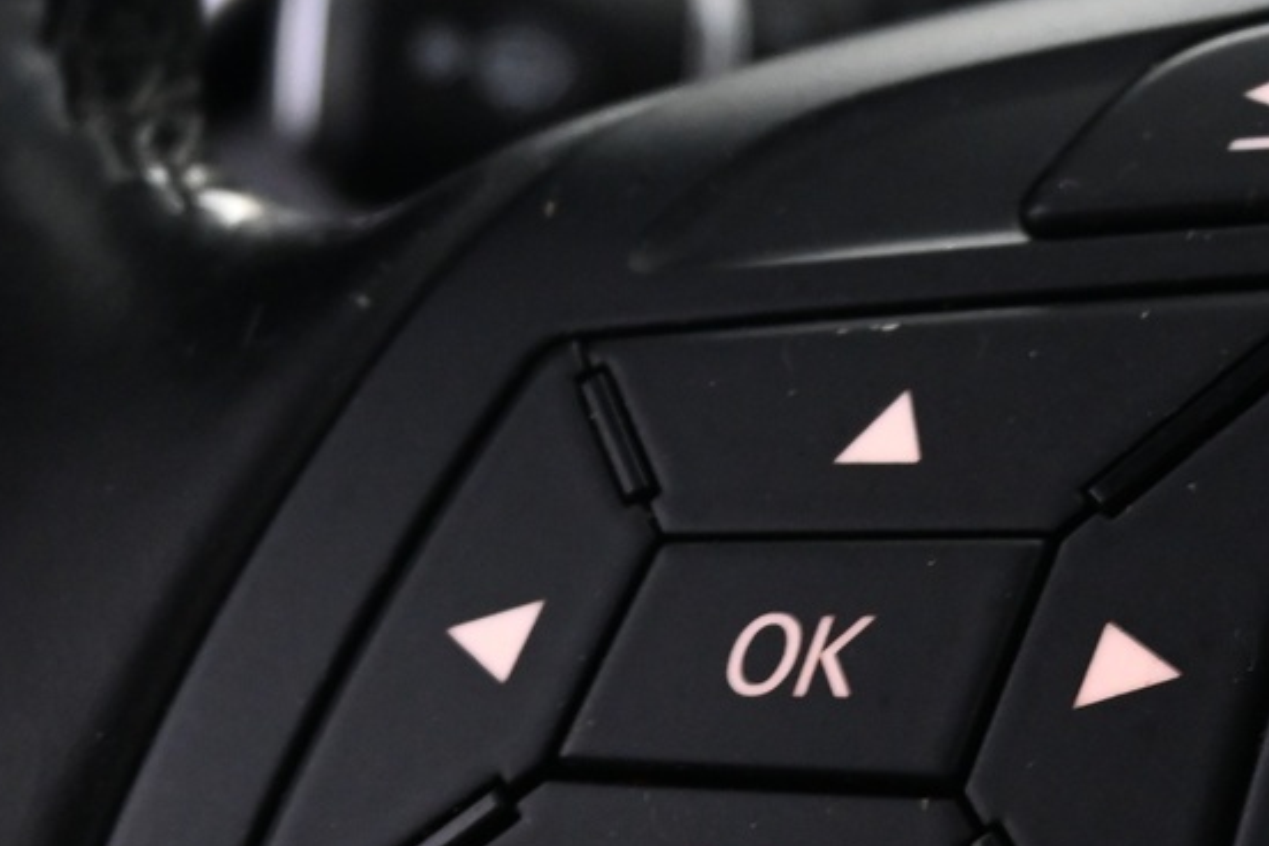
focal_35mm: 90
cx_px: 890
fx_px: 3179
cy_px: 609
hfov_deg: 22.4
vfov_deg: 15.1
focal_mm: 20.5
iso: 1600
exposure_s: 1/13
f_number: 3.8
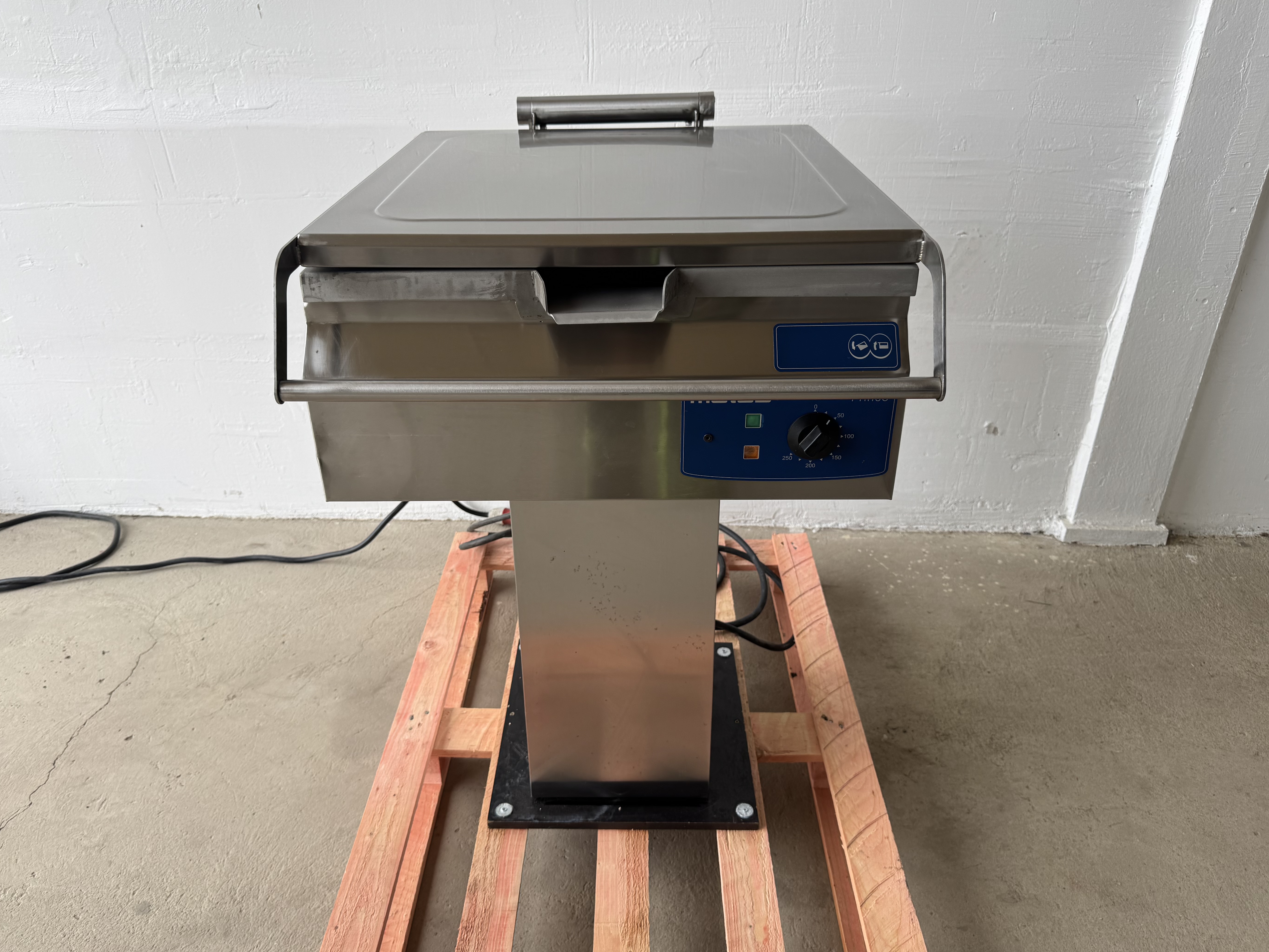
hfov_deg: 69.4
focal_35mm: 25
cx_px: 610
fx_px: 916
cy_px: 463
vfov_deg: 54.9
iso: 80
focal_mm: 6.76
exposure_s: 1/544
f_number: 1.78
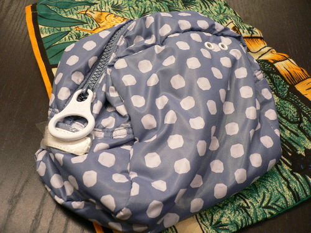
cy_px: 116
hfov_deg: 52.6
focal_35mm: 35
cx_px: 156
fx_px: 314
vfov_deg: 40.7
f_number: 2.8
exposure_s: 1/15
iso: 200
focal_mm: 5.8
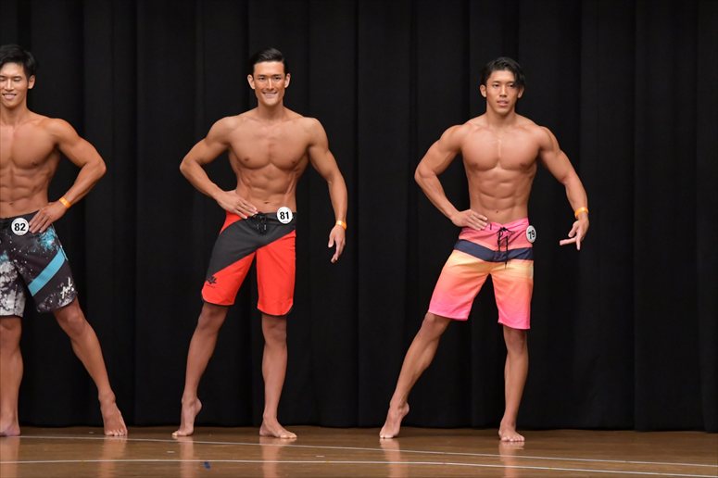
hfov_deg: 8.6
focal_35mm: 240
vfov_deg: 5.7
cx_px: 359
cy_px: 239
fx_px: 4784
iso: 6400
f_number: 5.6
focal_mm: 160
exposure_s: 1/400
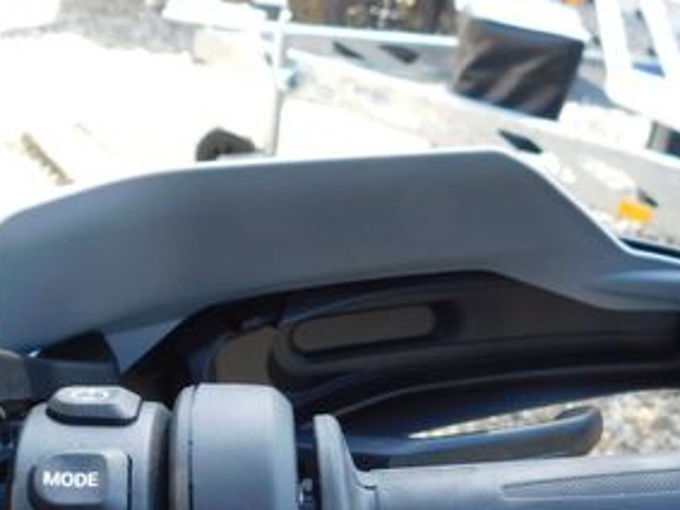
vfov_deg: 26.5
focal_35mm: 52
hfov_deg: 36.8
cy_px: 512
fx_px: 1021
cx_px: 389
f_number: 3
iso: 125
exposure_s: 1/160
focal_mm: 4
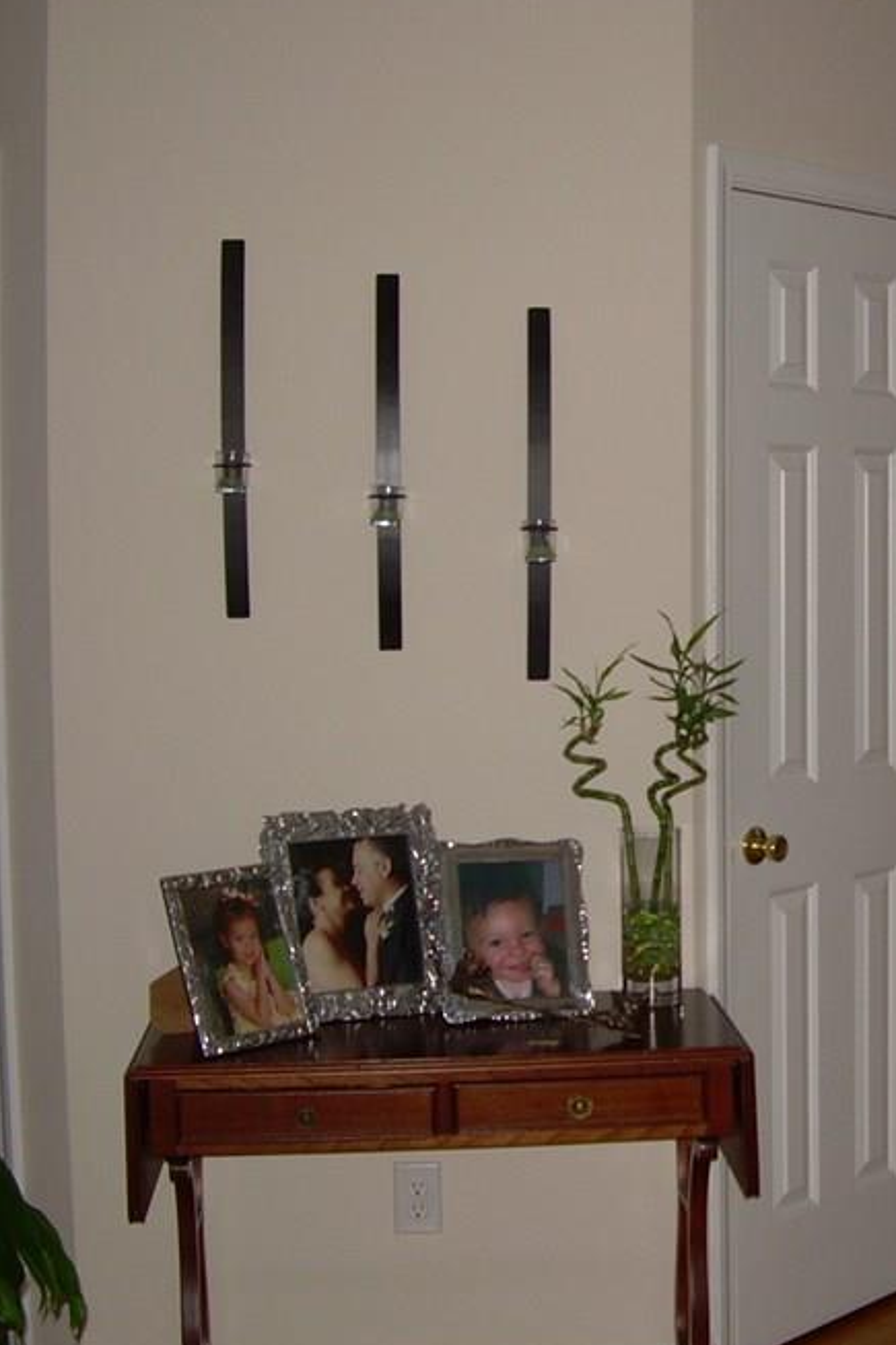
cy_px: 634
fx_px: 2316
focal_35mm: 62
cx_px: 822
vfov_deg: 32.4
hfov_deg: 21.4
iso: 84
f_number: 2.8
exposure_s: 1/60
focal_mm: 6.3
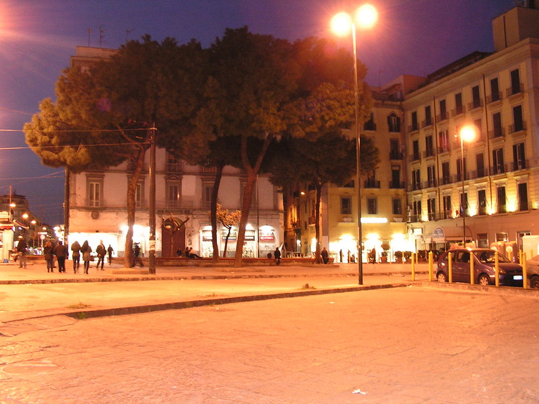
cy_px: 202
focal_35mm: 36
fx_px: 561
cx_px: 270
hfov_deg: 51.4
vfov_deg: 39.7
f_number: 3.2
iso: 200
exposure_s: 1/4
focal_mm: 6
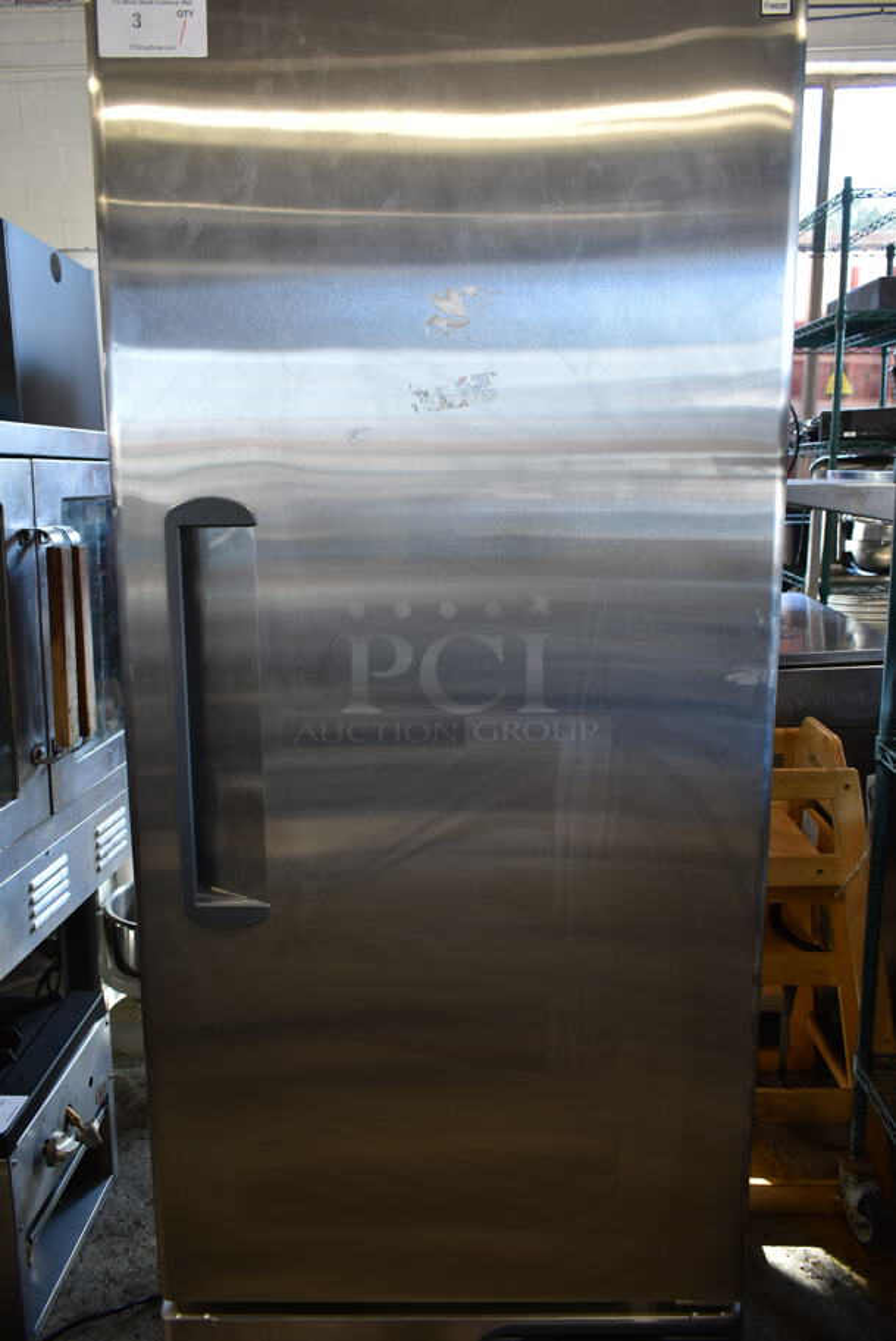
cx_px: 448
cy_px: 670
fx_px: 1006
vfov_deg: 67.3
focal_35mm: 27
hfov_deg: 48.0
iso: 360
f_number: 3.5
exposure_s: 1/30
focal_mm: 18
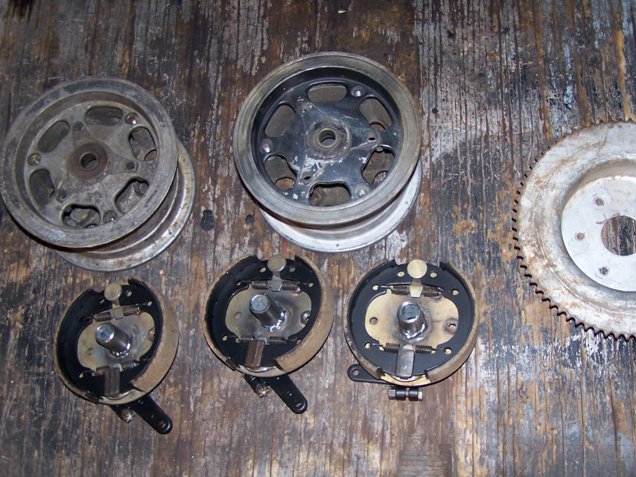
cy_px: 266
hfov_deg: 42.9
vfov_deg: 32.8
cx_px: 354
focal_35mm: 44
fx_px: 808
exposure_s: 1/60
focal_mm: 6.3
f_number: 2.8
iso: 140
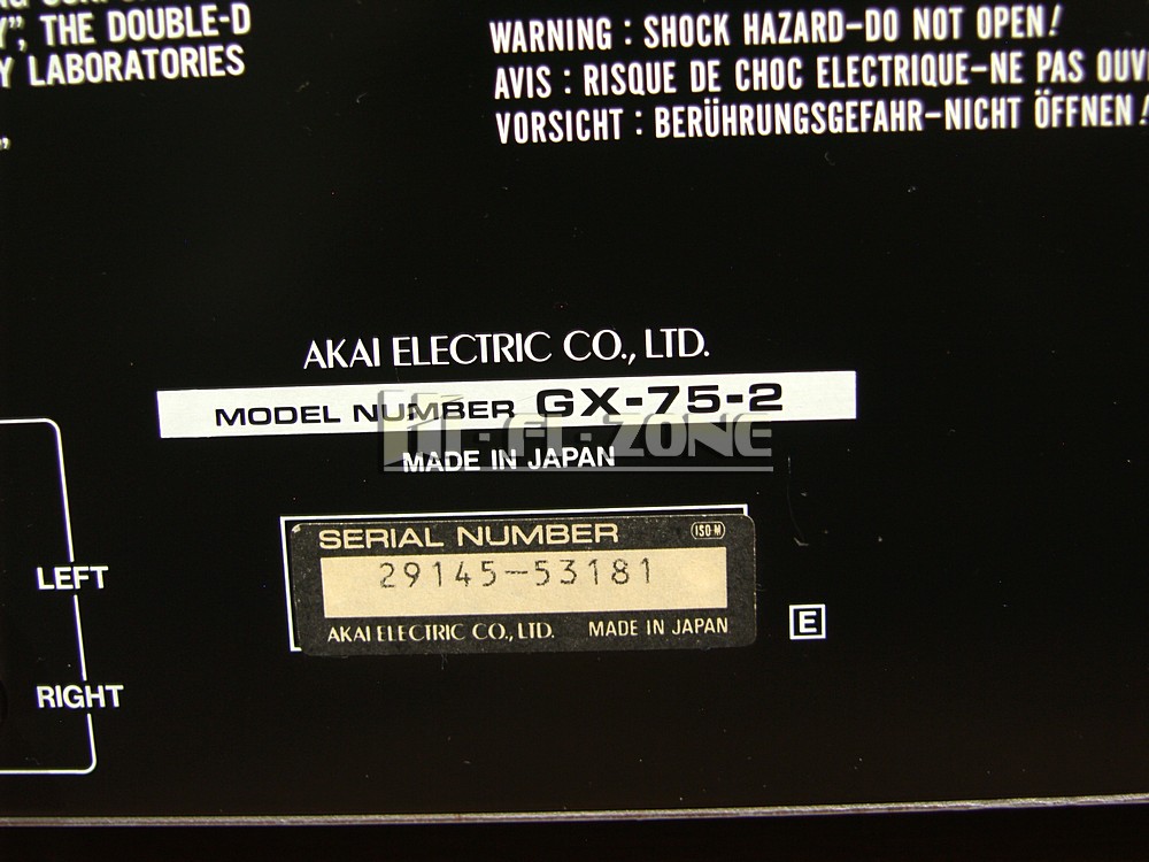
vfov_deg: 24.4
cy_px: 431
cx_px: 574
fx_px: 1992
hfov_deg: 32.2
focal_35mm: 60
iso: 50
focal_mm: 15.5
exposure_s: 1/60
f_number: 2.8
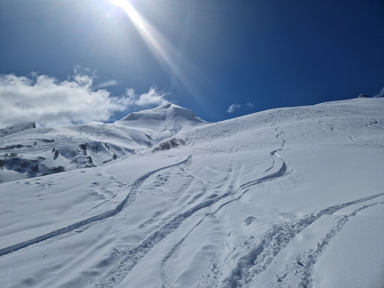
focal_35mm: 23
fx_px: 255
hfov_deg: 73.9
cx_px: 192
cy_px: 144
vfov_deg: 58.9
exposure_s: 1/11840
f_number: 1.8
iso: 50
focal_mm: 5.4
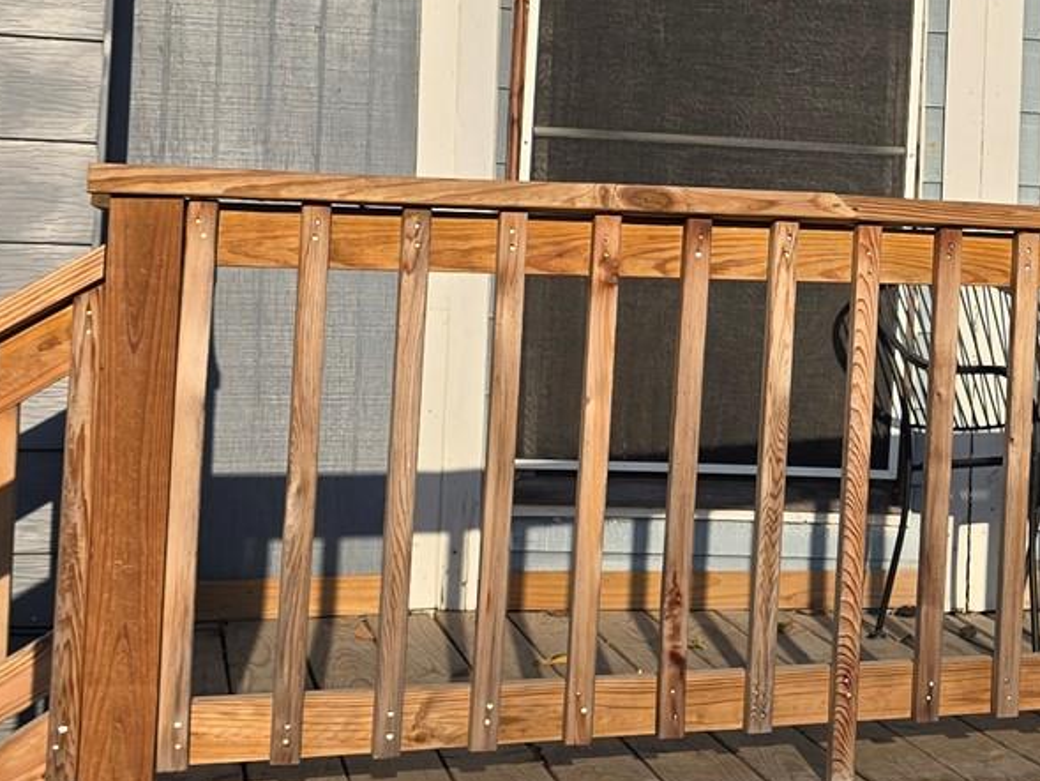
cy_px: 198
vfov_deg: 18.3
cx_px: 1513
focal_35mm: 80
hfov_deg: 21.1
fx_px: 2404
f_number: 1.7
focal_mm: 6.3
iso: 12
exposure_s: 1/984
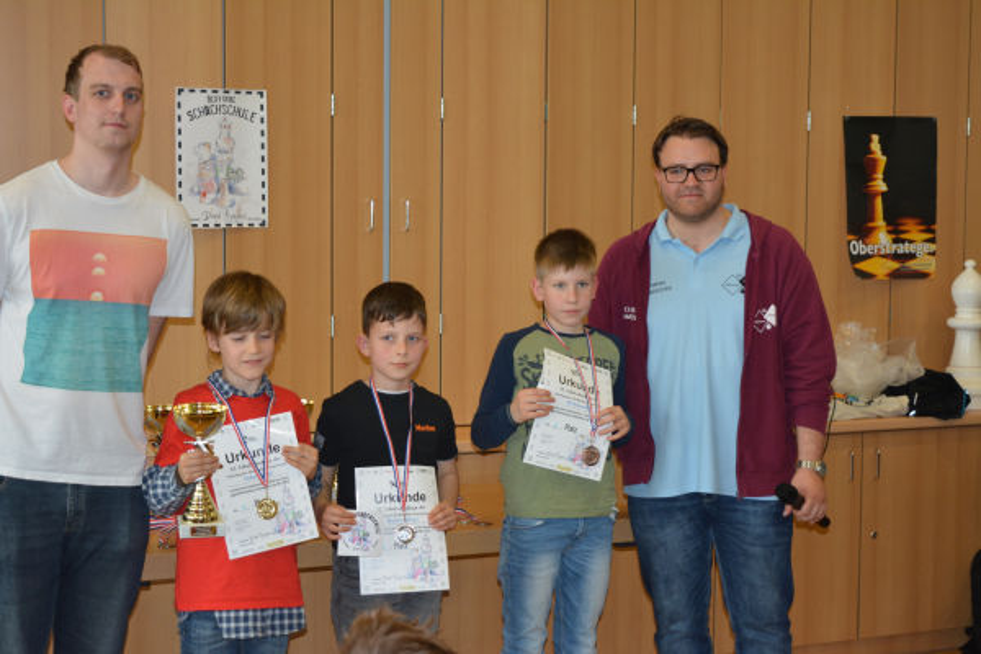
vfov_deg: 21.6
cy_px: 327
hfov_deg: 31.9
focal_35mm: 63
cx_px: 490
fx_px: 1717
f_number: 5
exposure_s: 1/60
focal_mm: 42
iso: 640
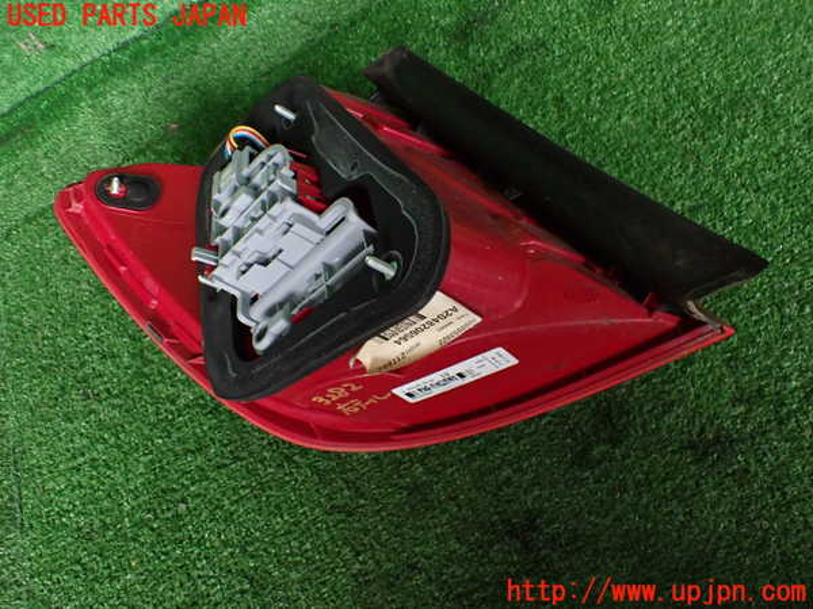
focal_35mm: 30
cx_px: 406
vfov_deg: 46.8
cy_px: 304
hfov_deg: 60.0
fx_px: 705
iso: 800
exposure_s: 1/125
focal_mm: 5.4
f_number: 2.3
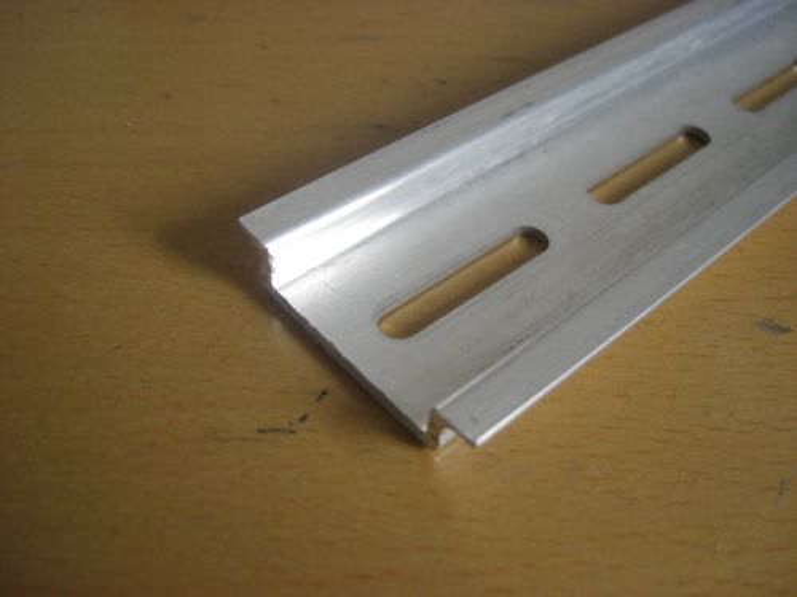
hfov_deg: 49.0
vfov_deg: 37.7
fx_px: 875
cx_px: 398
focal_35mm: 38
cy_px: 298
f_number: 2.8
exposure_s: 1/100
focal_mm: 7.9
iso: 400
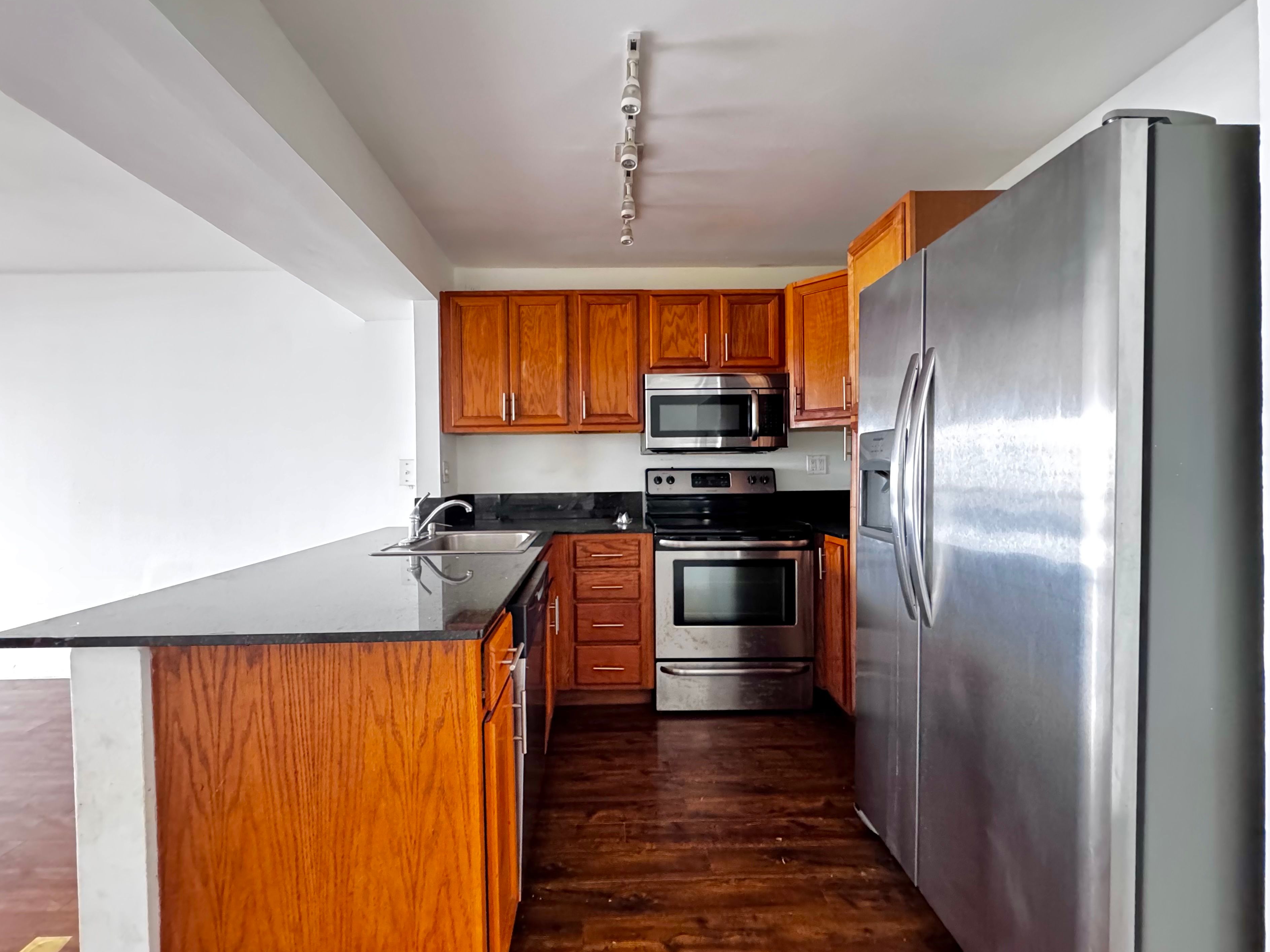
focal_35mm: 15
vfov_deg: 81.7
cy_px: 471
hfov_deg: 98.1
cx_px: 610
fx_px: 550
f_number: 2.2
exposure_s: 1/44
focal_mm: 2.22
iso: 1250
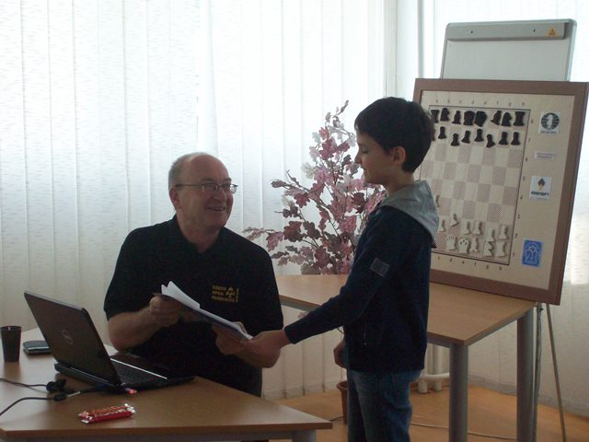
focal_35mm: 87
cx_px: 294
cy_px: 221
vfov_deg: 17.0
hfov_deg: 22.5
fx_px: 1480
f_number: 4.3
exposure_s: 1/112
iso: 221
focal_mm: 14.3
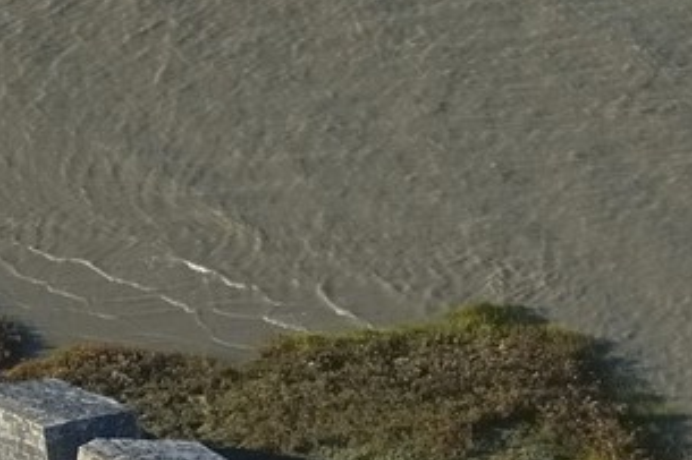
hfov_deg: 1.9
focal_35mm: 1062
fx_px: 20395
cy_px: 954
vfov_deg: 1.3
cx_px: -1039
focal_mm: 135
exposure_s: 1/500
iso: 100
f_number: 5
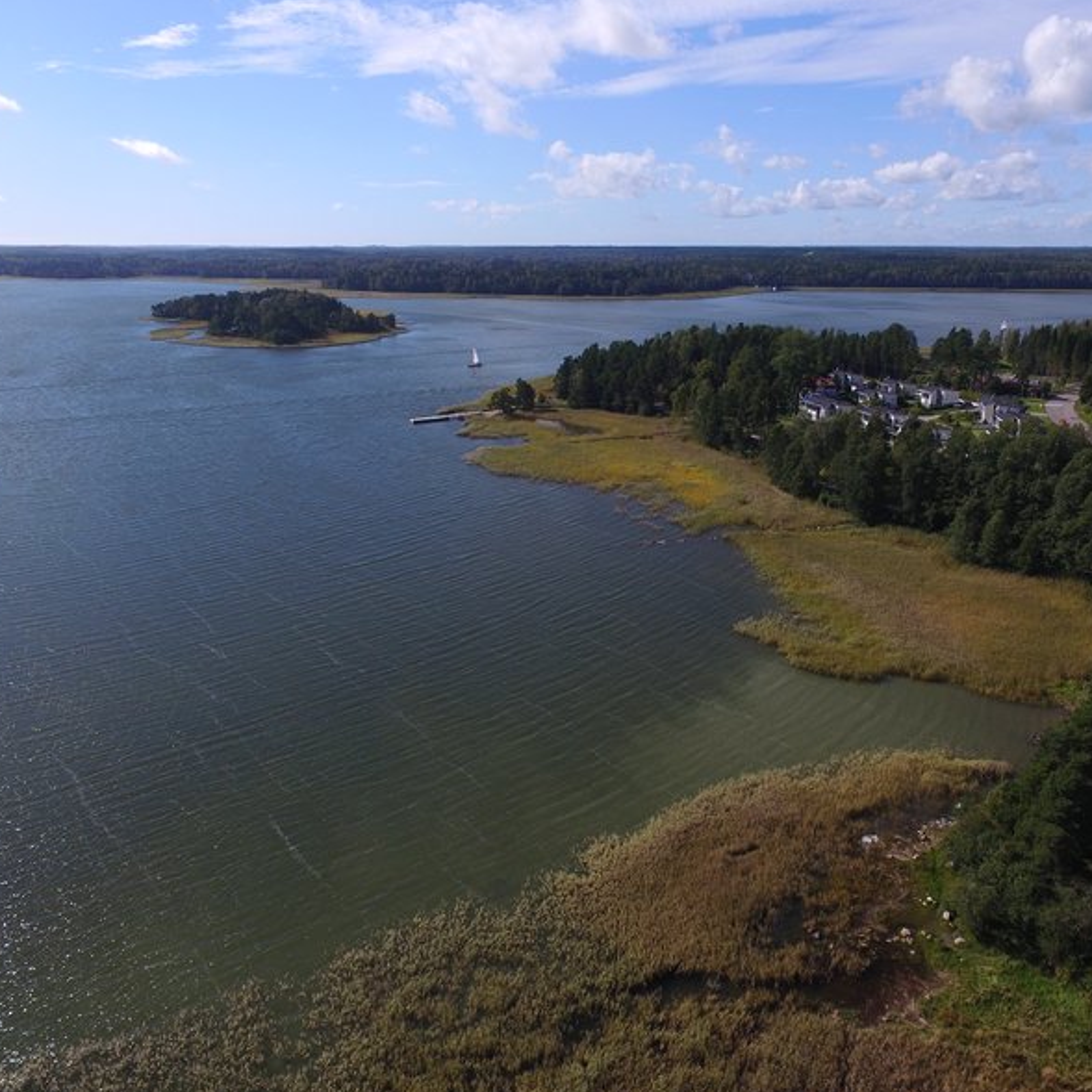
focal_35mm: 24
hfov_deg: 63.6
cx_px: 714
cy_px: 547
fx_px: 857
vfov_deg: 65.0
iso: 100
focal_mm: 3.61
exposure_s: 1/1506
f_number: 2.8
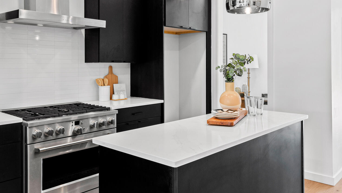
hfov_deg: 61.0
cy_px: 61
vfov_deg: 36.2
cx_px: 172
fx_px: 290
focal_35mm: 32
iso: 100
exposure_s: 1/3
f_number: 8
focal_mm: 10
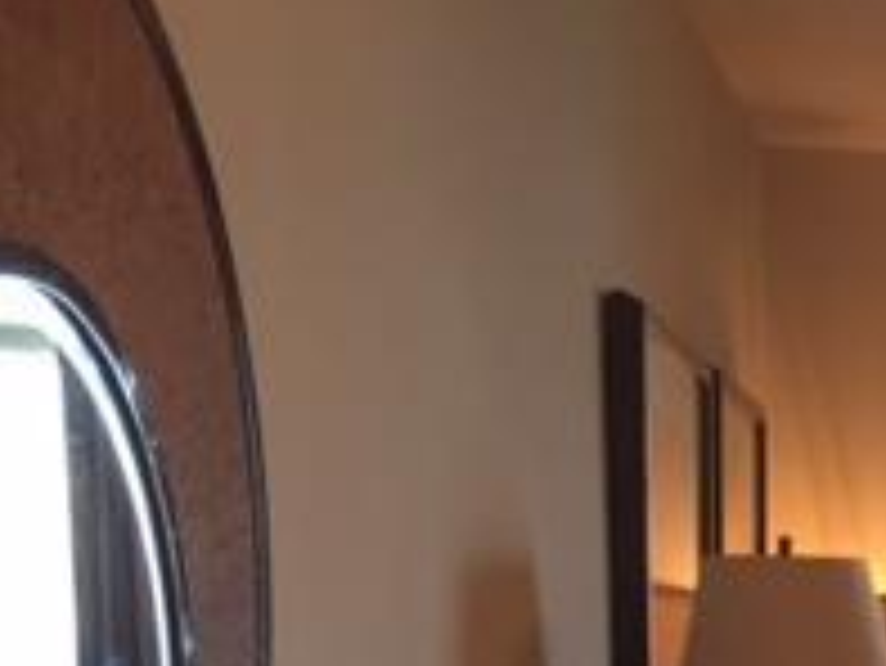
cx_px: 1426
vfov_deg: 14.7
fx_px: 2407
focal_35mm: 94
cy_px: 981
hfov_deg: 18.0
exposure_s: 1/30
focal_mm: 4.15
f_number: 2.2
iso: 80
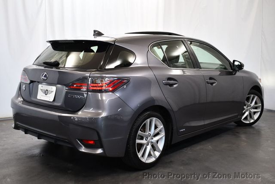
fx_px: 336
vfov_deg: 30.6
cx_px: 138
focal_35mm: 44
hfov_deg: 44.5
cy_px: 92
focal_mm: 22
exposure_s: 1/160
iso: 800
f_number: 3.8
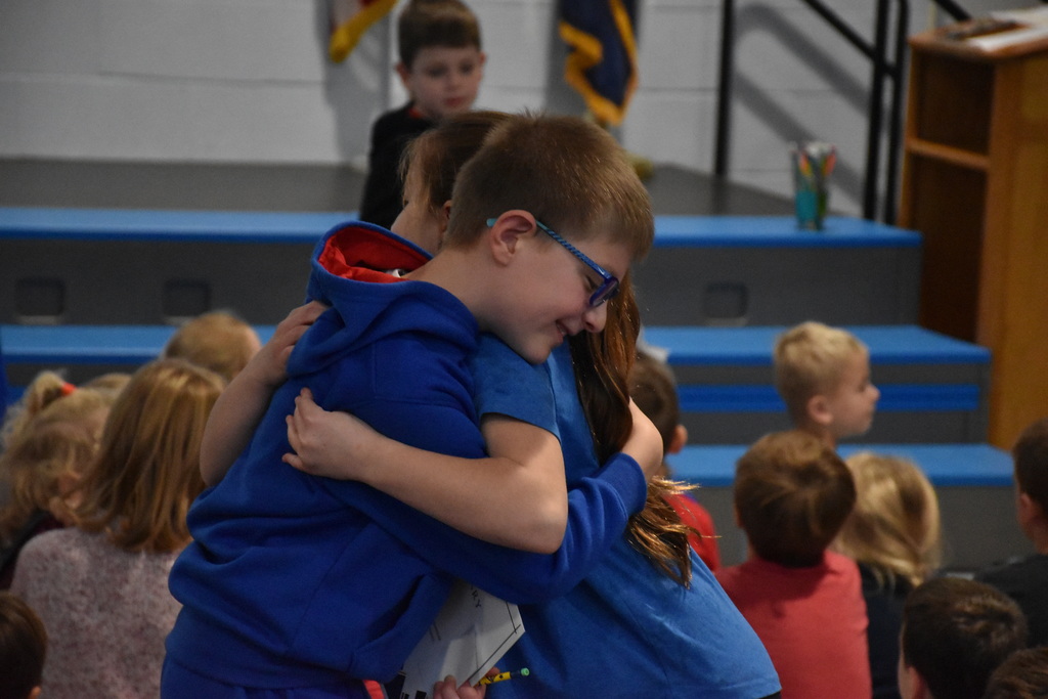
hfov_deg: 13.0
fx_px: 4585
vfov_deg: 8.7
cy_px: 350
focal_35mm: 158
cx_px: 524
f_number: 5.6
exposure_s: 1/320
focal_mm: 105
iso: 6400
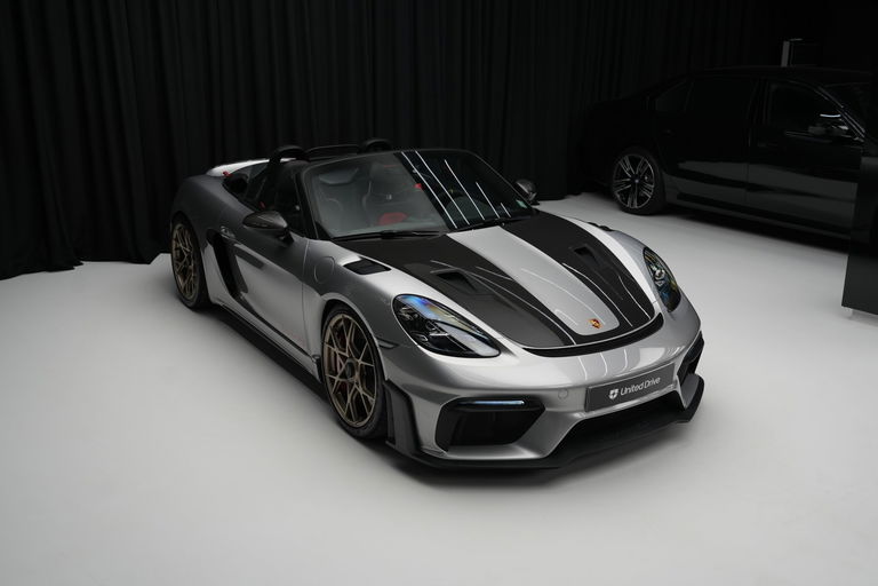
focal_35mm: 35
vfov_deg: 37.9
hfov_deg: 54.4
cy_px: 293
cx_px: 439
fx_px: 854
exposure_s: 1/40
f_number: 4
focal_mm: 35
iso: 400
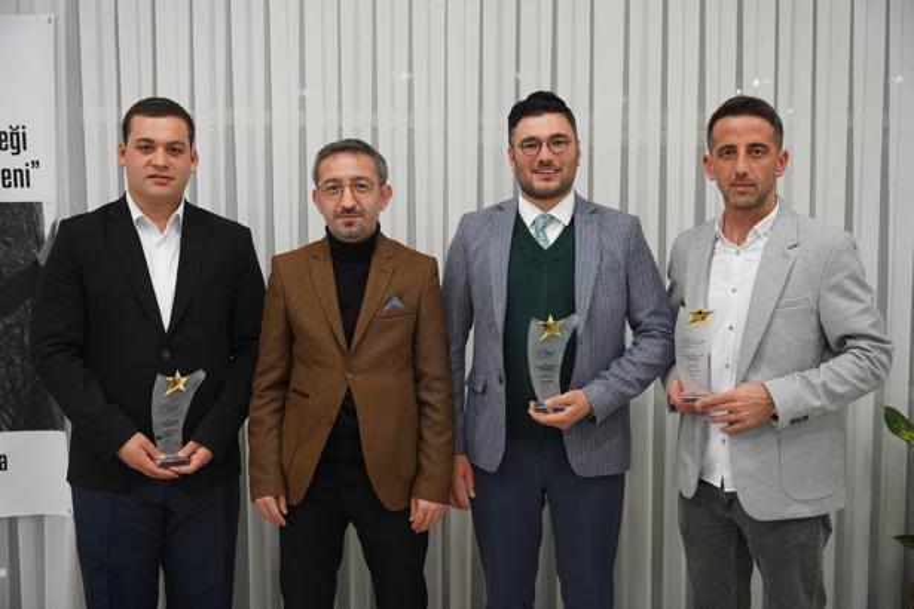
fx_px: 1026
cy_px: 304
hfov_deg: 48.0
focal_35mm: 40
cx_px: 457
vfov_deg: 33.1
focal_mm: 40.4
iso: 1000
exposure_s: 1/125
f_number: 3.5
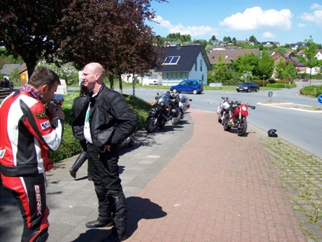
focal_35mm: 36
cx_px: 161
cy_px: 121
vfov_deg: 39.7
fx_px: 335
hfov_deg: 51.4
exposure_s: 1/360
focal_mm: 6
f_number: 4.8
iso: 80
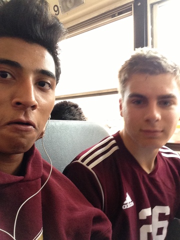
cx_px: 90
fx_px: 243
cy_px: 120
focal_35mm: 35
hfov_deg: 40.7
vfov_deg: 52.6
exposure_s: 1/30
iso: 160
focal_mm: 2.18
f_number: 2.4
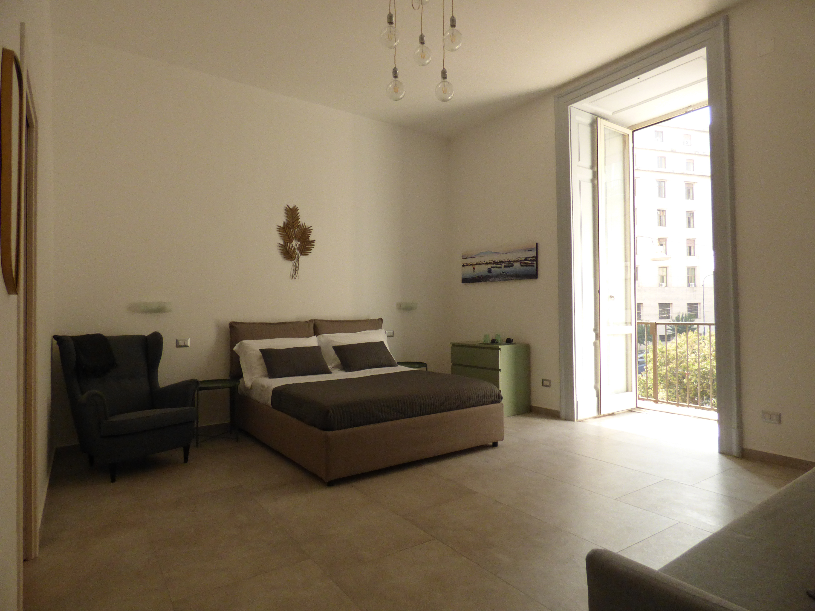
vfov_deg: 66.0
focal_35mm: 20
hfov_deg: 81.7
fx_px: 471
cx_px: 408
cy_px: 306
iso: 400
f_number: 2.8
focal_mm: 3.58
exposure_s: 1/400
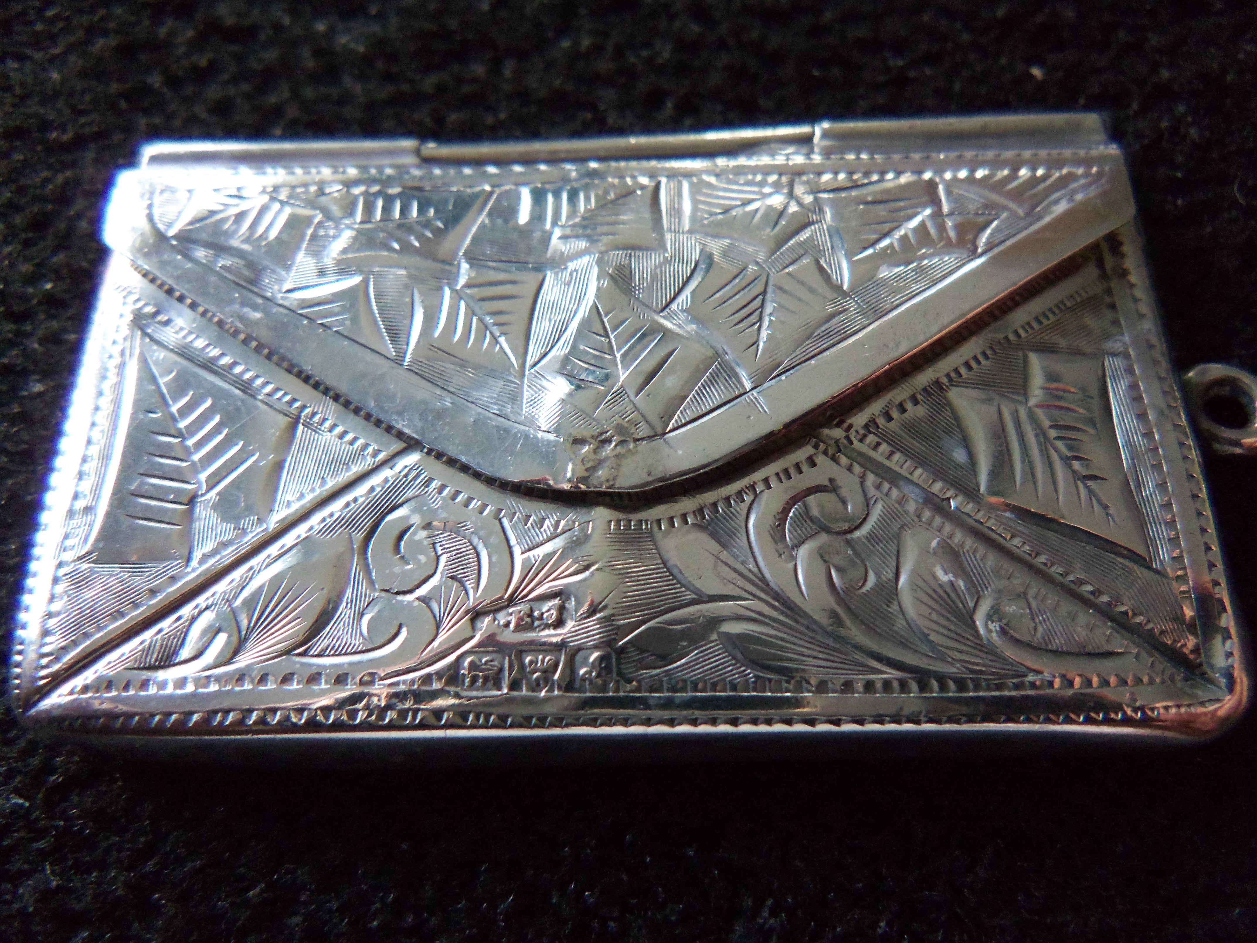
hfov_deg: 63.4
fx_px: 1017
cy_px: 472
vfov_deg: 49.7
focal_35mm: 28
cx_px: 628
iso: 320
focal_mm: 5.1
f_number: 3.9
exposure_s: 1/30
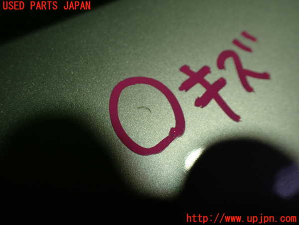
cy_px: 112
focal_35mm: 30
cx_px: 150
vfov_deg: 46.8
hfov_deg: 60.0
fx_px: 259
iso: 125
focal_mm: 5.4
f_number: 2.3
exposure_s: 1/125
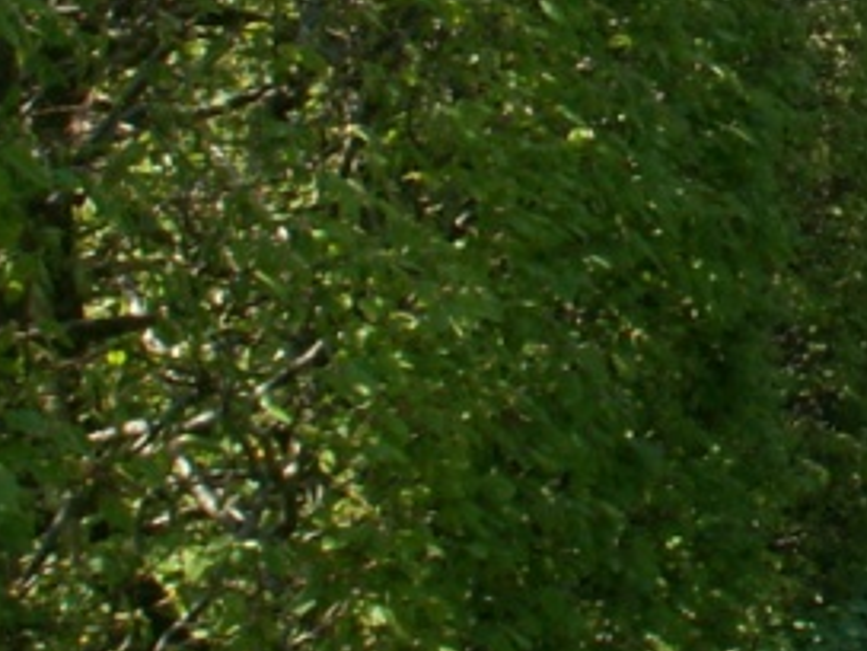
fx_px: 3306
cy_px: -115
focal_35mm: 132
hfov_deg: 14.2
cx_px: 1205
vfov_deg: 11.0
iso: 50
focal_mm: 5.86
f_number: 8
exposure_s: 1/50
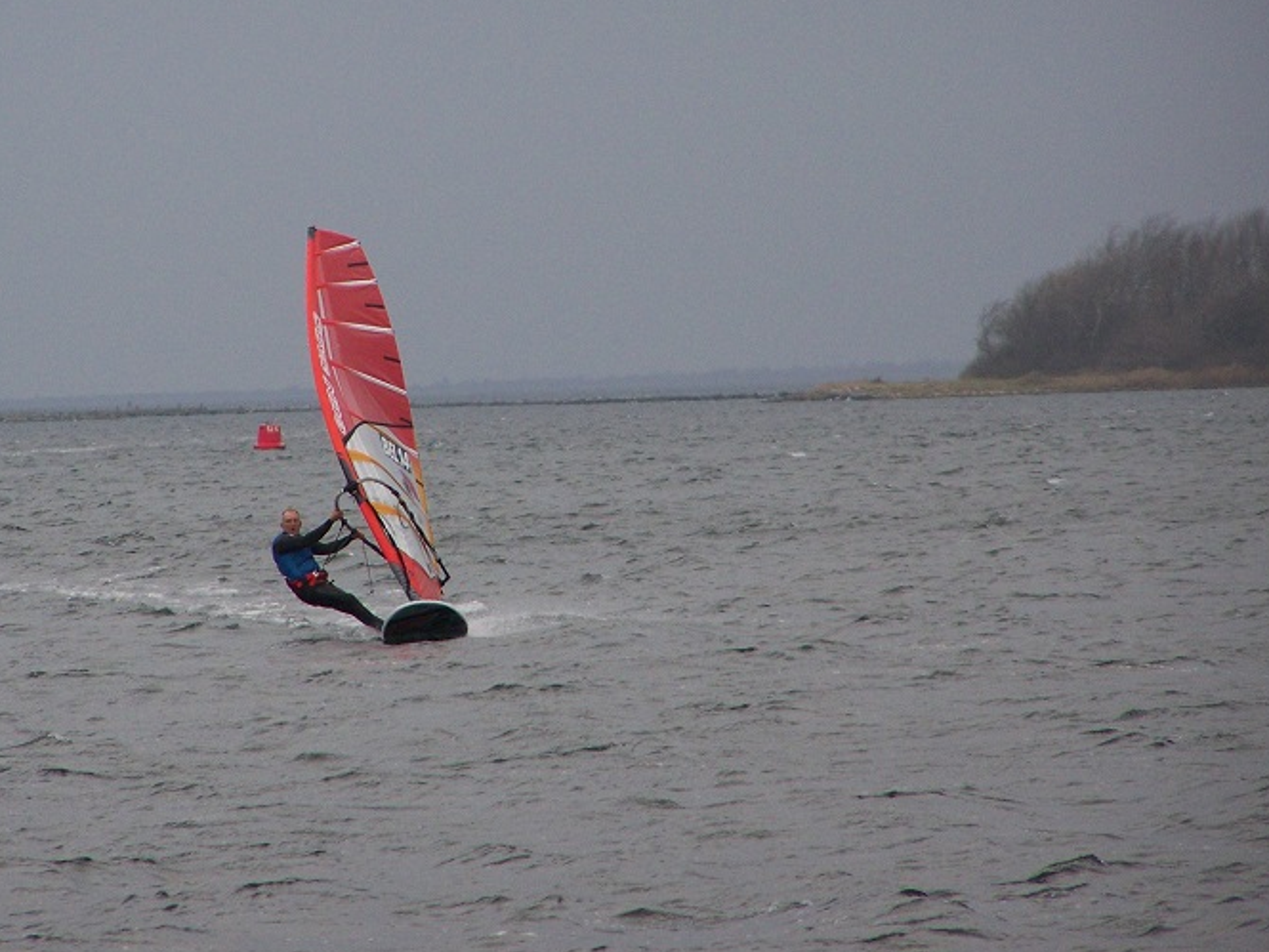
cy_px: 372
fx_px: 19323
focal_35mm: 527
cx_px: 557
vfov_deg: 2.8
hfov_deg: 3.8
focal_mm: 63
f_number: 3.7
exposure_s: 1/400
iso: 100
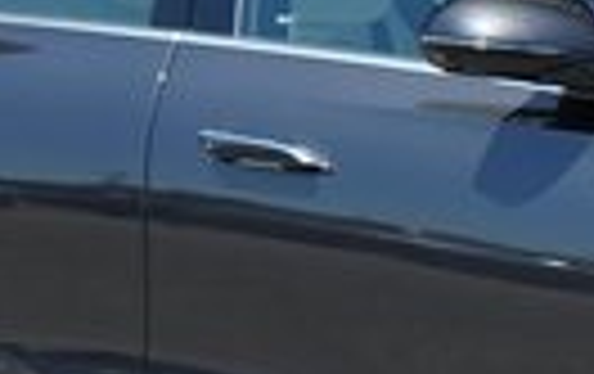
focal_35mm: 217
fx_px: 3519
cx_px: 774
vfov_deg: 6.1
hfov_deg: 9.5
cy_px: 412
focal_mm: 44
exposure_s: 1/1250
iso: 1000
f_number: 8
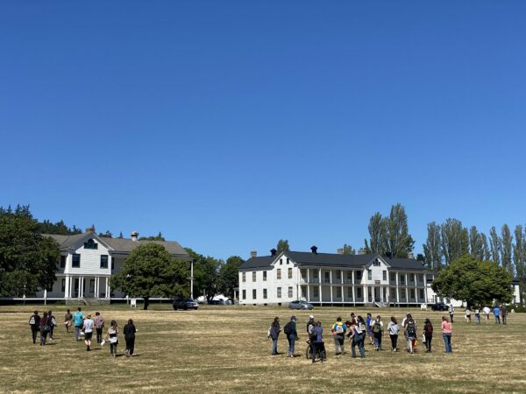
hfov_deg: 36.8
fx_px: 790
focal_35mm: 52
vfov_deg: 28.0
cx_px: 263
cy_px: 197
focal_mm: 6
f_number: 2
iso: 20
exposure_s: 1/1916
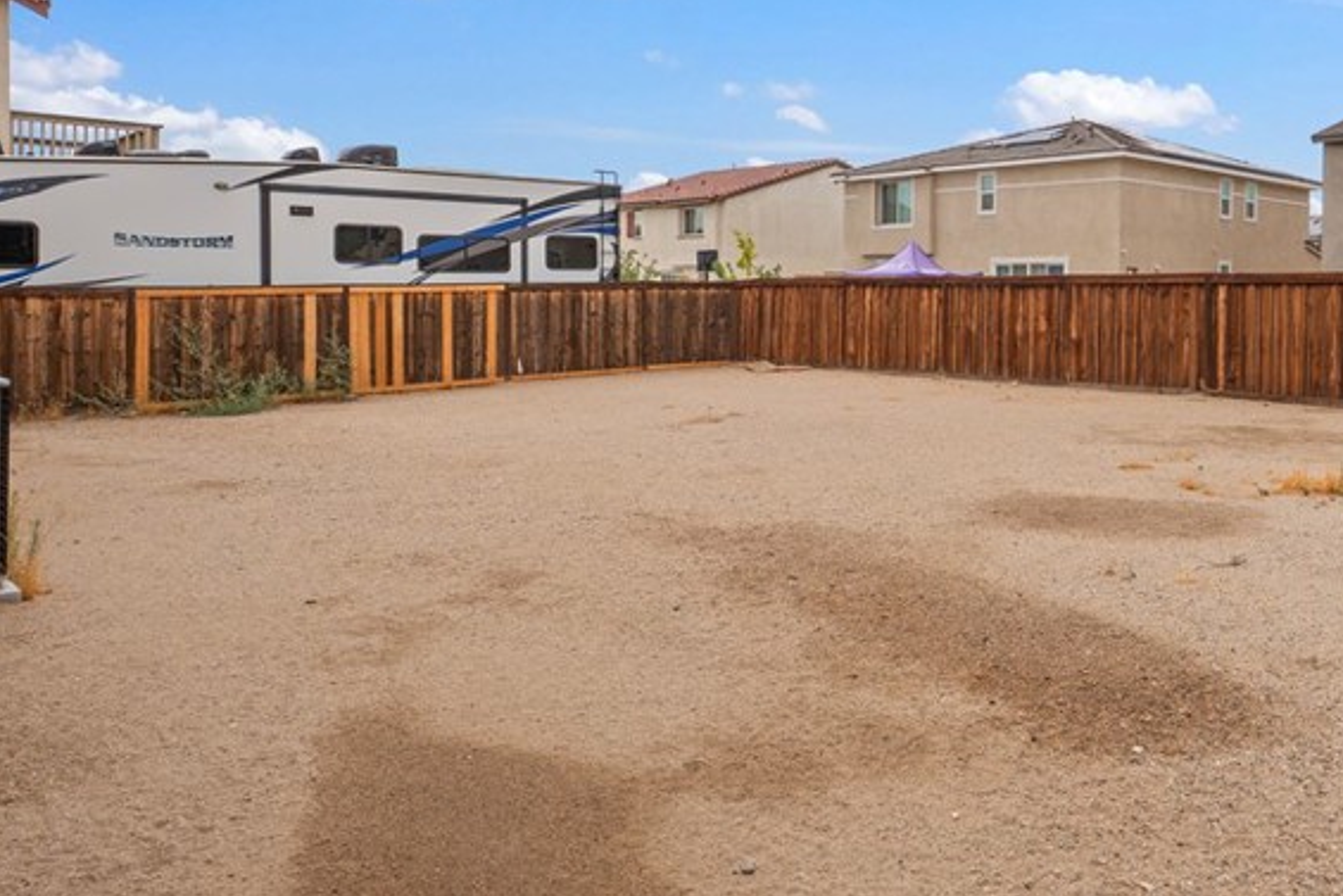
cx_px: 1022
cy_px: 303
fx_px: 1082
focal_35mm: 29
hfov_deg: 59.9
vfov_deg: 44.4
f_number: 7.1
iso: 250
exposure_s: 1/160
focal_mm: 16
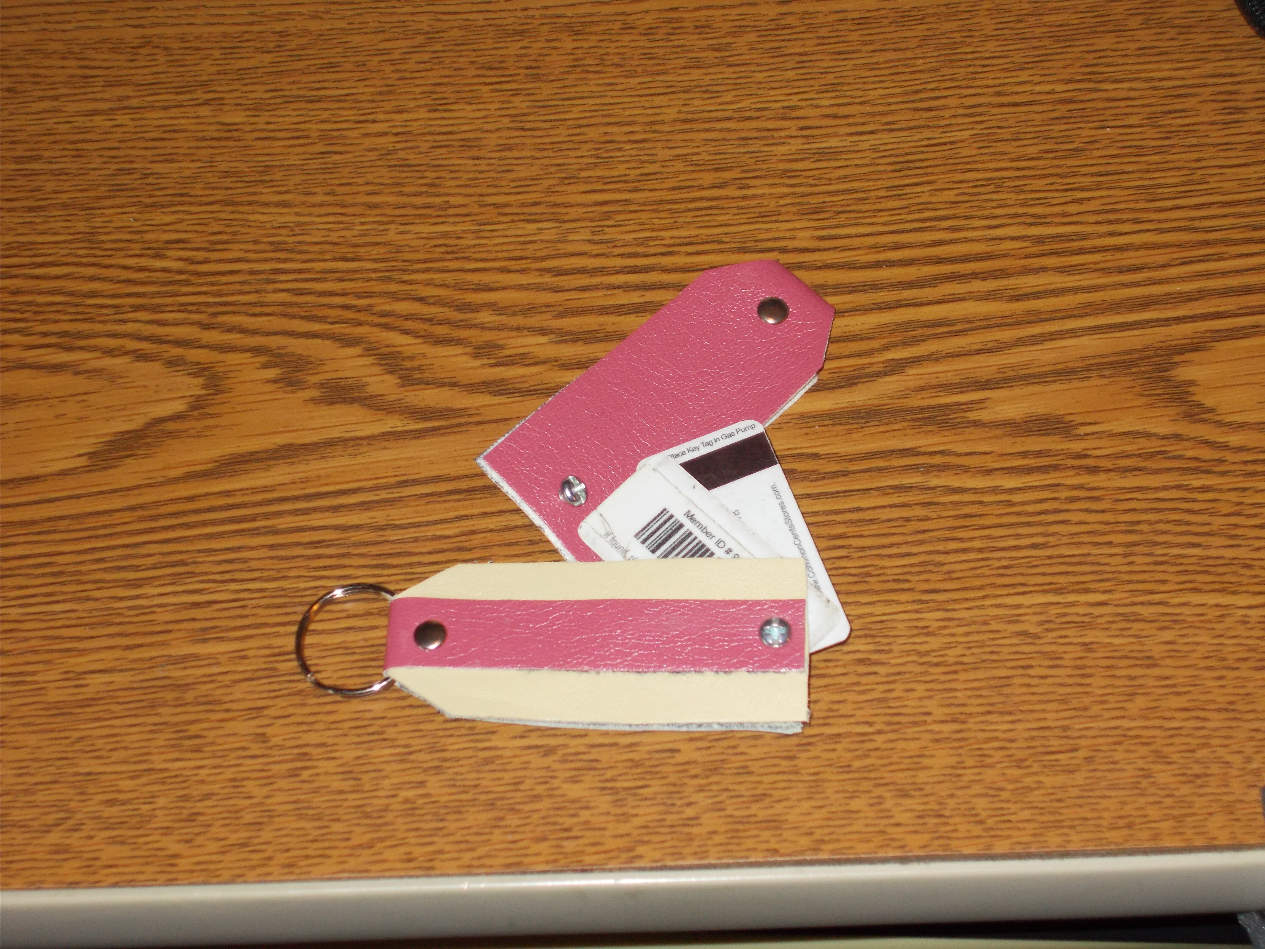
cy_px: 474
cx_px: 632
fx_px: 2777
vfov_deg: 19.4
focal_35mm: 76
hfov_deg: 25.7
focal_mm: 13.5
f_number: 5.8
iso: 200
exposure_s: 1/60
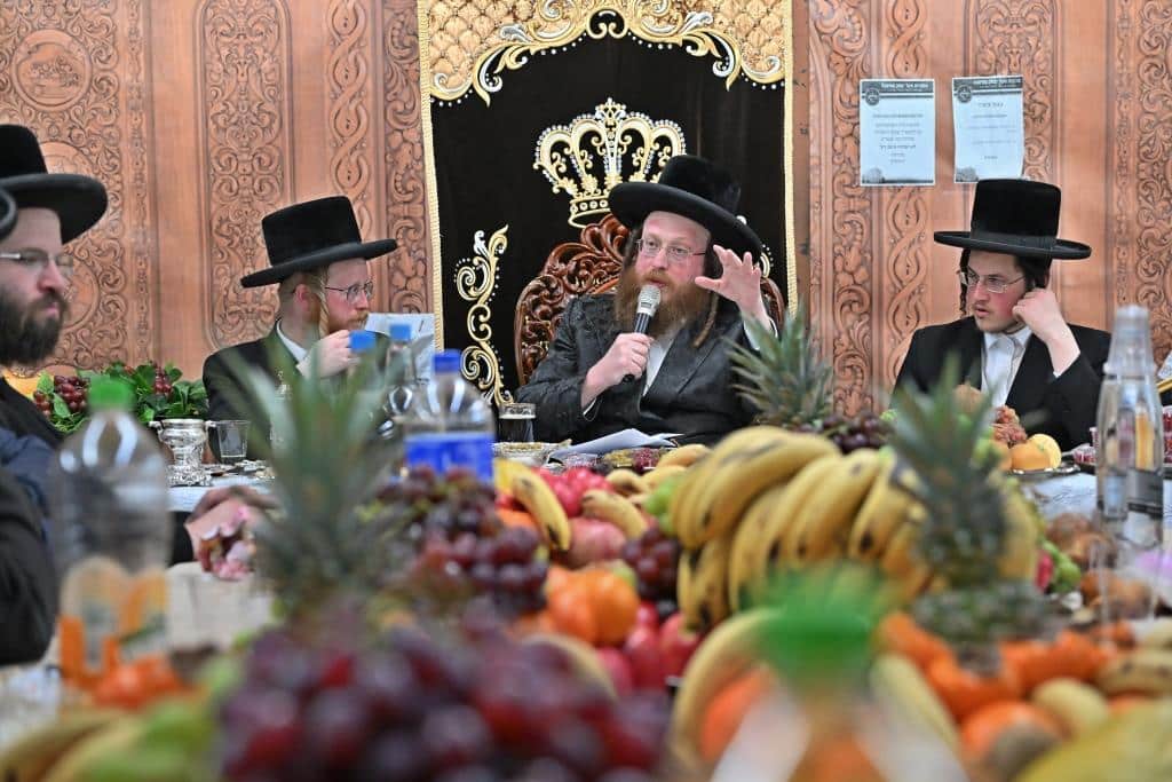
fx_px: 2279
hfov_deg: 28.8
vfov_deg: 19.5
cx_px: 586
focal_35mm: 70
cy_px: 391
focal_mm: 70
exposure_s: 1/320
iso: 1250
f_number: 4
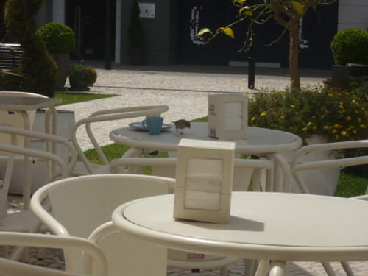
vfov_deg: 14.1
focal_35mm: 105
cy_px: 138
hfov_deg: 18.7
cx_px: 184
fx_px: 1116
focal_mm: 17.4
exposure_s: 1/800
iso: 100
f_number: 5
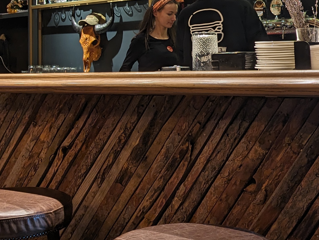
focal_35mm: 65
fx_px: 600
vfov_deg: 22.0
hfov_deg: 29.8
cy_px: 16
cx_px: 143
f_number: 1.85
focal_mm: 6.81
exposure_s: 1/25
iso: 118
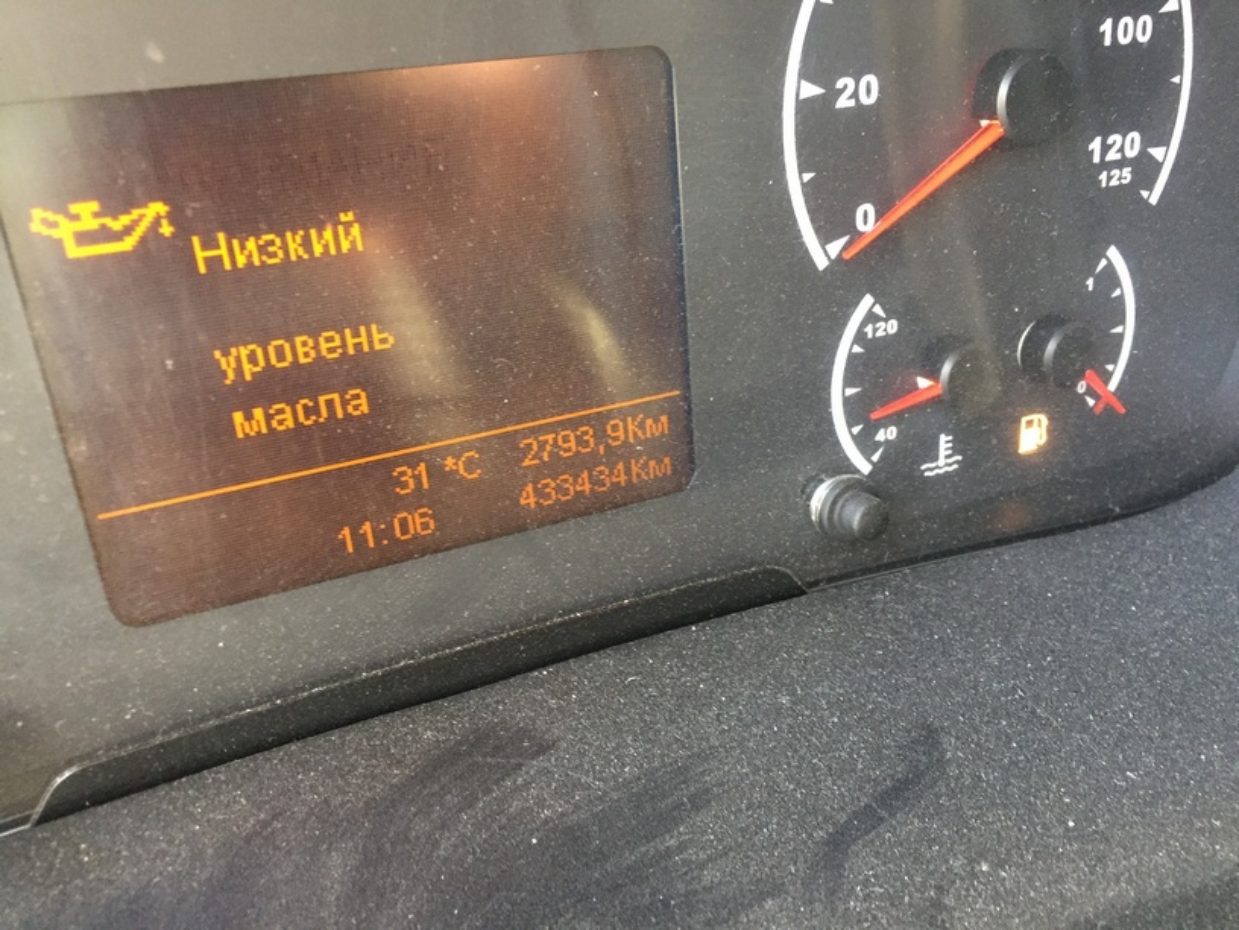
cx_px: 620
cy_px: 465
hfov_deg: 61.7
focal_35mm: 29
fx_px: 1038
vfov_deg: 48.2
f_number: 2.2
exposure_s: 1/33
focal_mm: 4.15
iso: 200
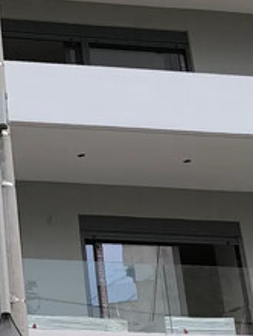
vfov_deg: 17.0
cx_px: -108
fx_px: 1081
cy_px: -55
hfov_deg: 12.8
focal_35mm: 111
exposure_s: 1/547
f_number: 1.9
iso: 50
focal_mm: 6.92
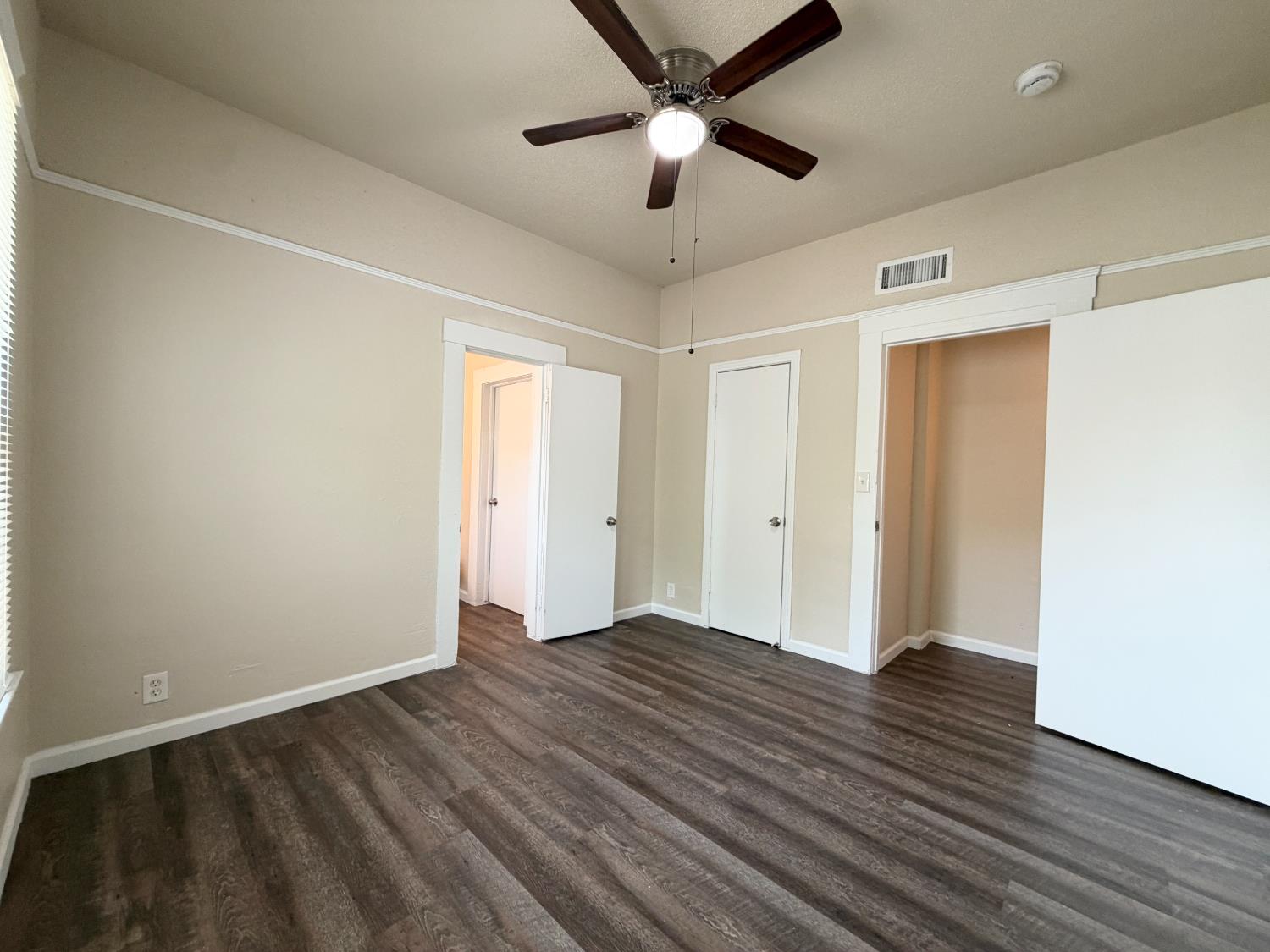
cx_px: 635
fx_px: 514
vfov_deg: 85.7
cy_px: 476
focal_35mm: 14
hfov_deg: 102.1
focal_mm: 2.22
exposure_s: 1/60
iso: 200
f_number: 2.2
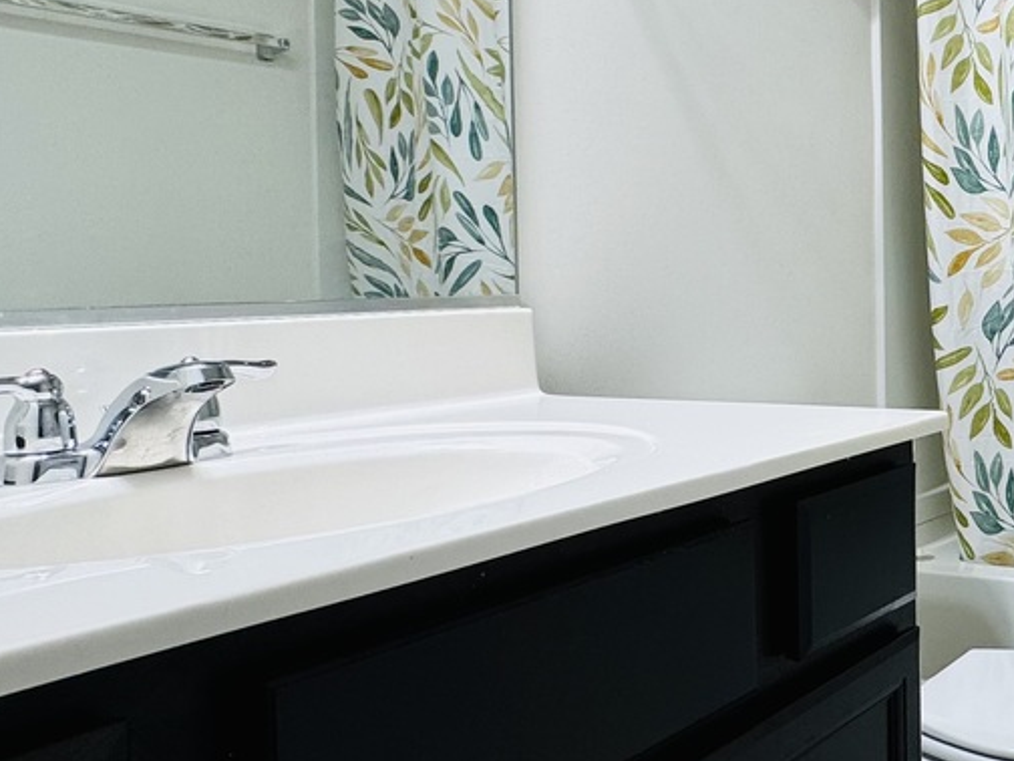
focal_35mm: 40
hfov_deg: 40.1
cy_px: 288
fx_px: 1172
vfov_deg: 35.8
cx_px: 1052
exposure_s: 1/120
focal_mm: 2.22
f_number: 2.2
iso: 80
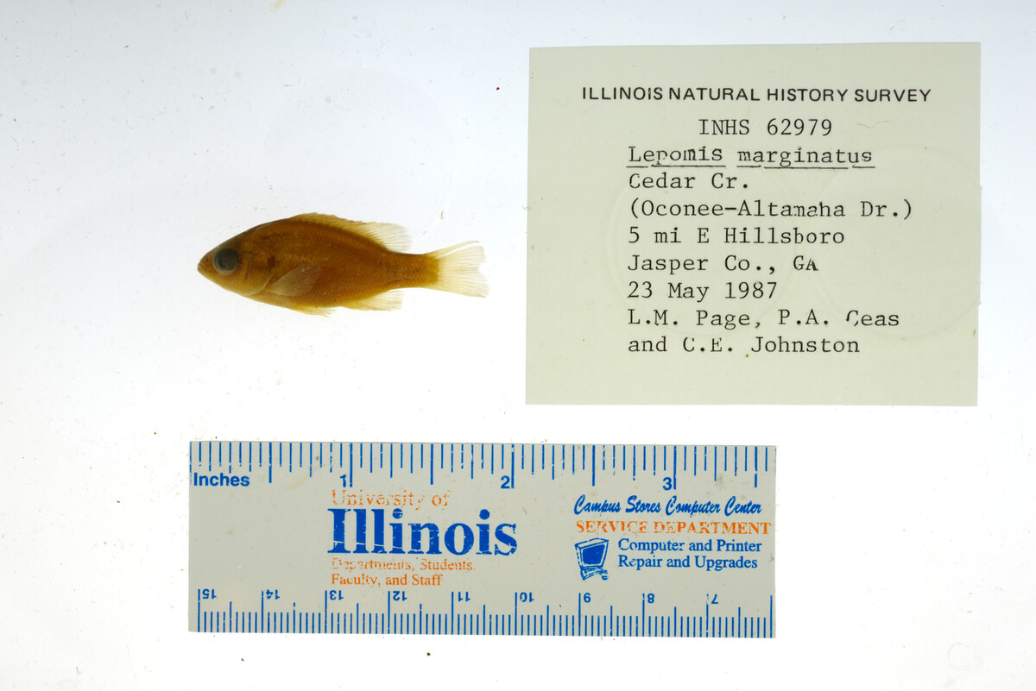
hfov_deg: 33.4
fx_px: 1727
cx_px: 518
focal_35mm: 60
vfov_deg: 22.6
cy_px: 346
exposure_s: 1/200
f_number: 10
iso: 100
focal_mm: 60
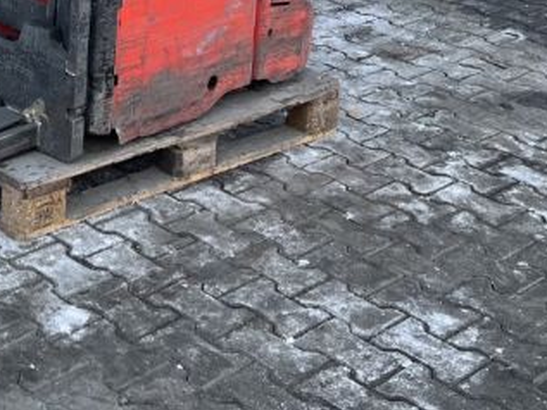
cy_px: -250
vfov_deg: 15.8
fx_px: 1328
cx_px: 3
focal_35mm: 84
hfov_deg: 22.4
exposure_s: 1/144
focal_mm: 5.1
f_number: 1.6
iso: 32
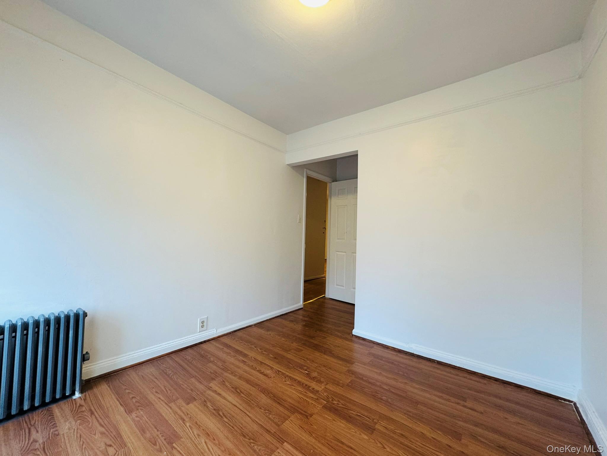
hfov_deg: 102.1
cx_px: 304
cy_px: 228
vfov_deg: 85.7
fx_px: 245
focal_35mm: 14
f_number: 2.2
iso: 200
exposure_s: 1/60
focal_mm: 2.22
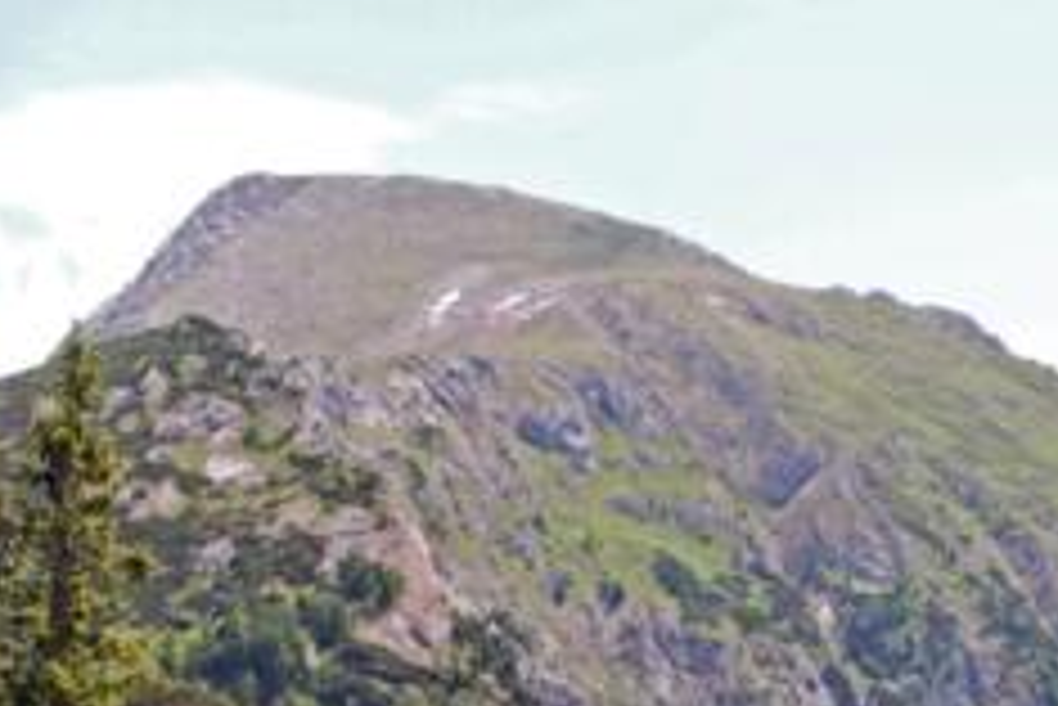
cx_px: 716
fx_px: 2970
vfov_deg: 13.2
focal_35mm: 101
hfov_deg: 20.1
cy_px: 841
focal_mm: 24
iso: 125
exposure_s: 1/100
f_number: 7.1
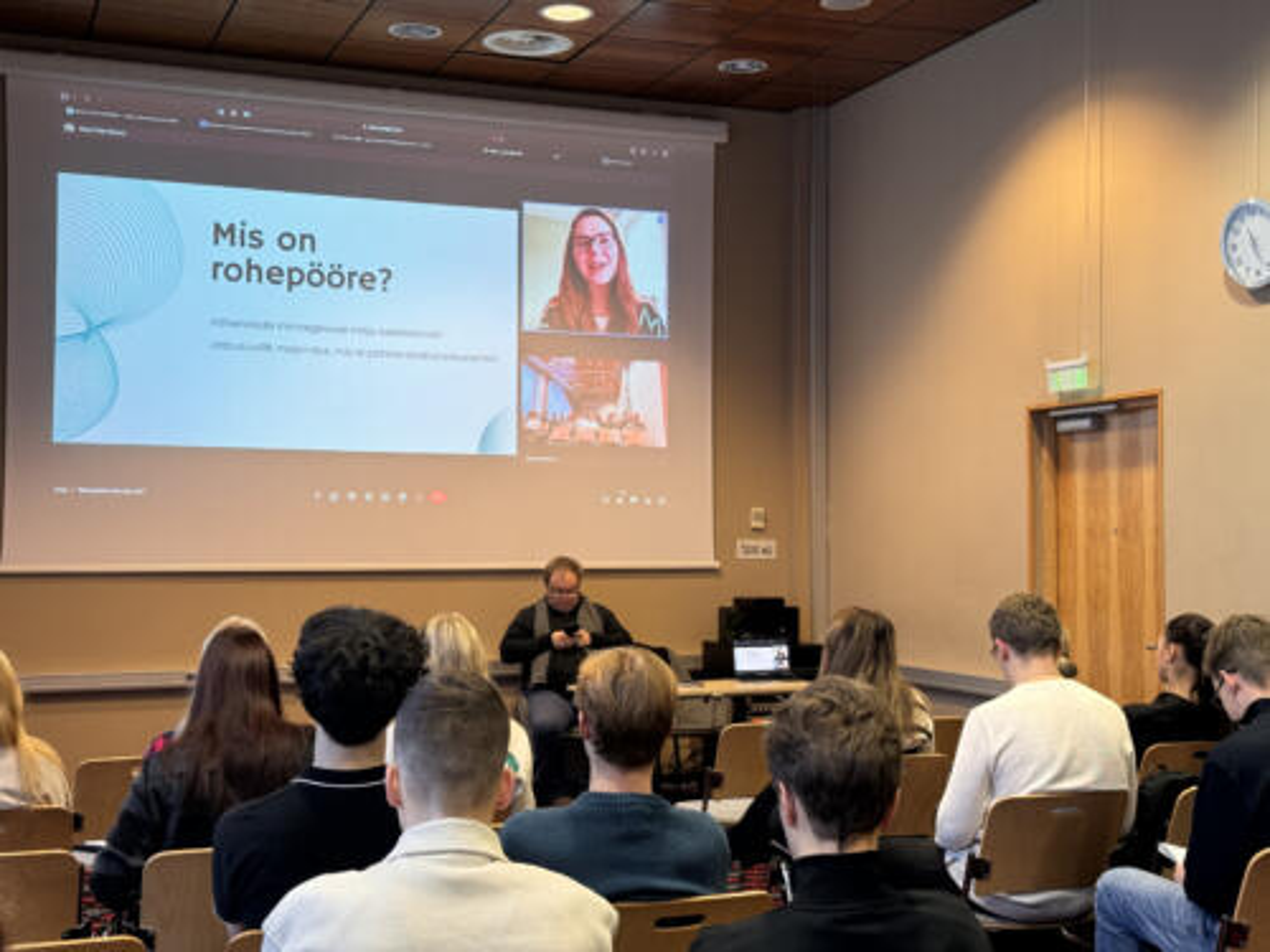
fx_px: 1761
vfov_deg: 30.3
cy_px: 476
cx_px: 635
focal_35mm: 48
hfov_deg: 39.7
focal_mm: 6.86
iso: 100
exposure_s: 1/49
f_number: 1.78
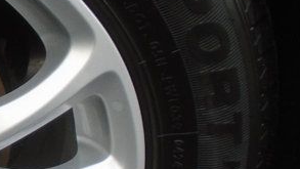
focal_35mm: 99
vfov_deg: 12.2
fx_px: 788
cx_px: -176
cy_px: 99
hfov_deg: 18.5
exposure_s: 1/200
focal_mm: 4.6
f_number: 3.2
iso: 100
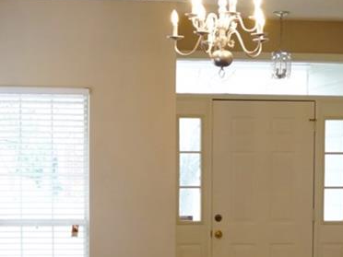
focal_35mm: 103
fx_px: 1021
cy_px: 258
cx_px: 192
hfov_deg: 19.1
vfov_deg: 14.1
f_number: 4.5
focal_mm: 26
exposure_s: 1/60
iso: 400
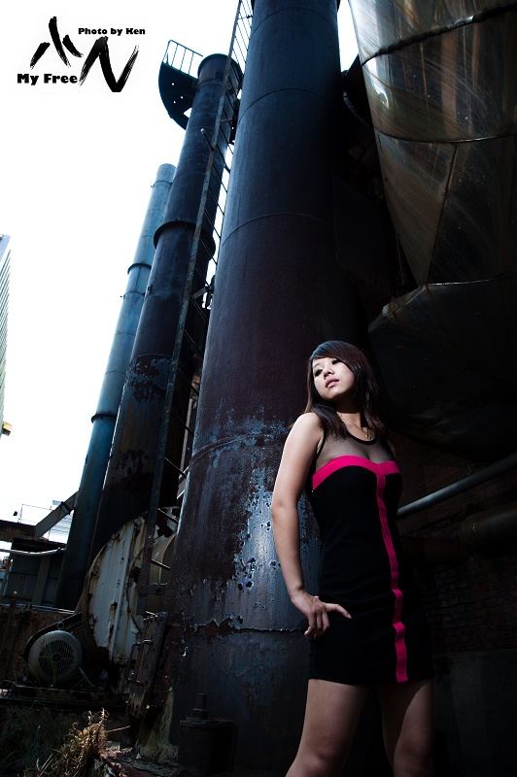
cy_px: 388
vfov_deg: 73.8
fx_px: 518
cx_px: 258
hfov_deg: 53.1
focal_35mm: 24
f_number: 8
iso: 100
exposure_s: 1/125
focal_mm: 24
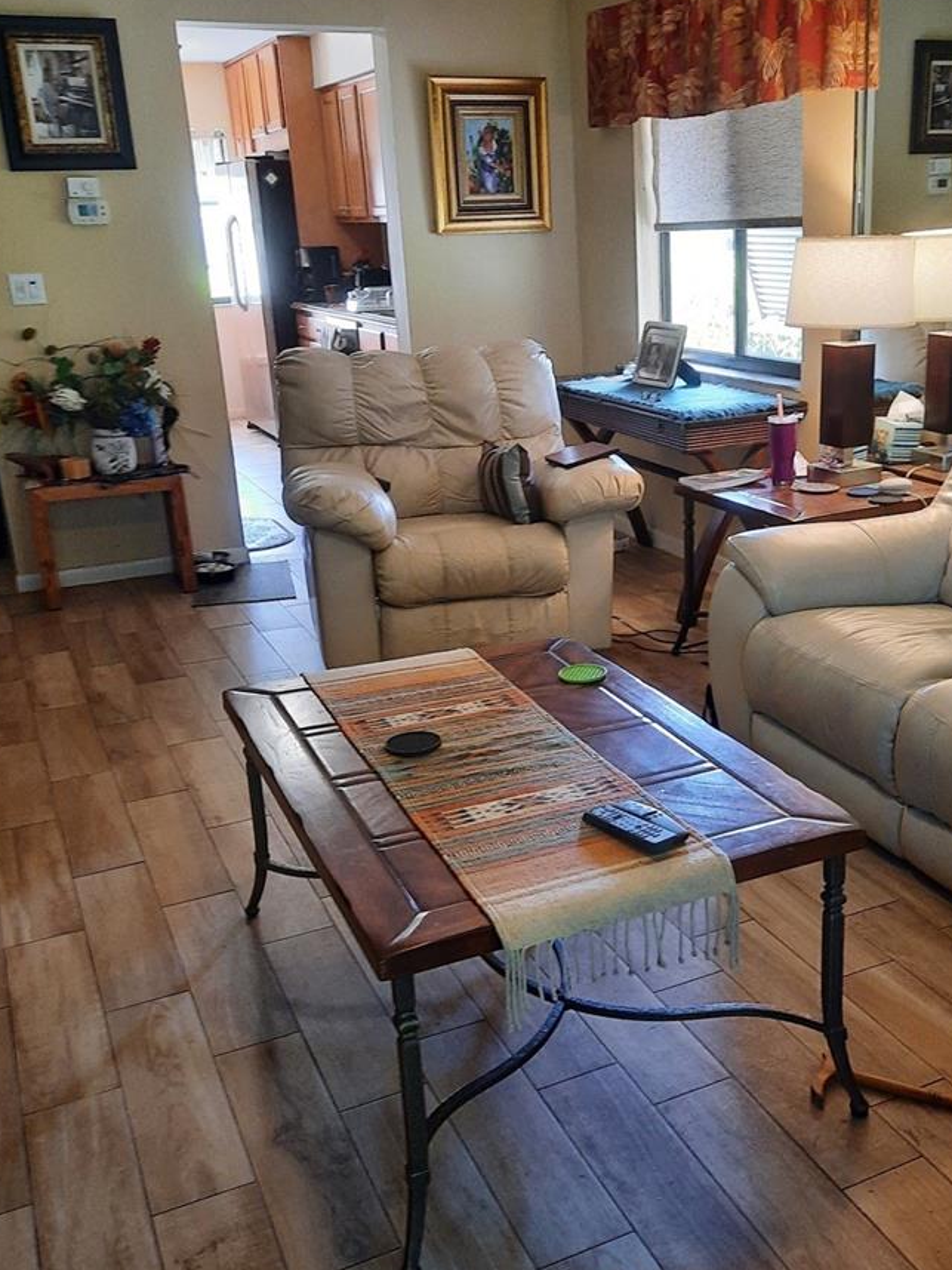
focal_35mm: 35
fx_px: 1283
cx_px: 620
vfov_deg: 52.6
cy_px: 630
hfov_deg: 40.3
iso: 250
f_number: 2
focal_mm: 4.6
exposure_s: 1/30
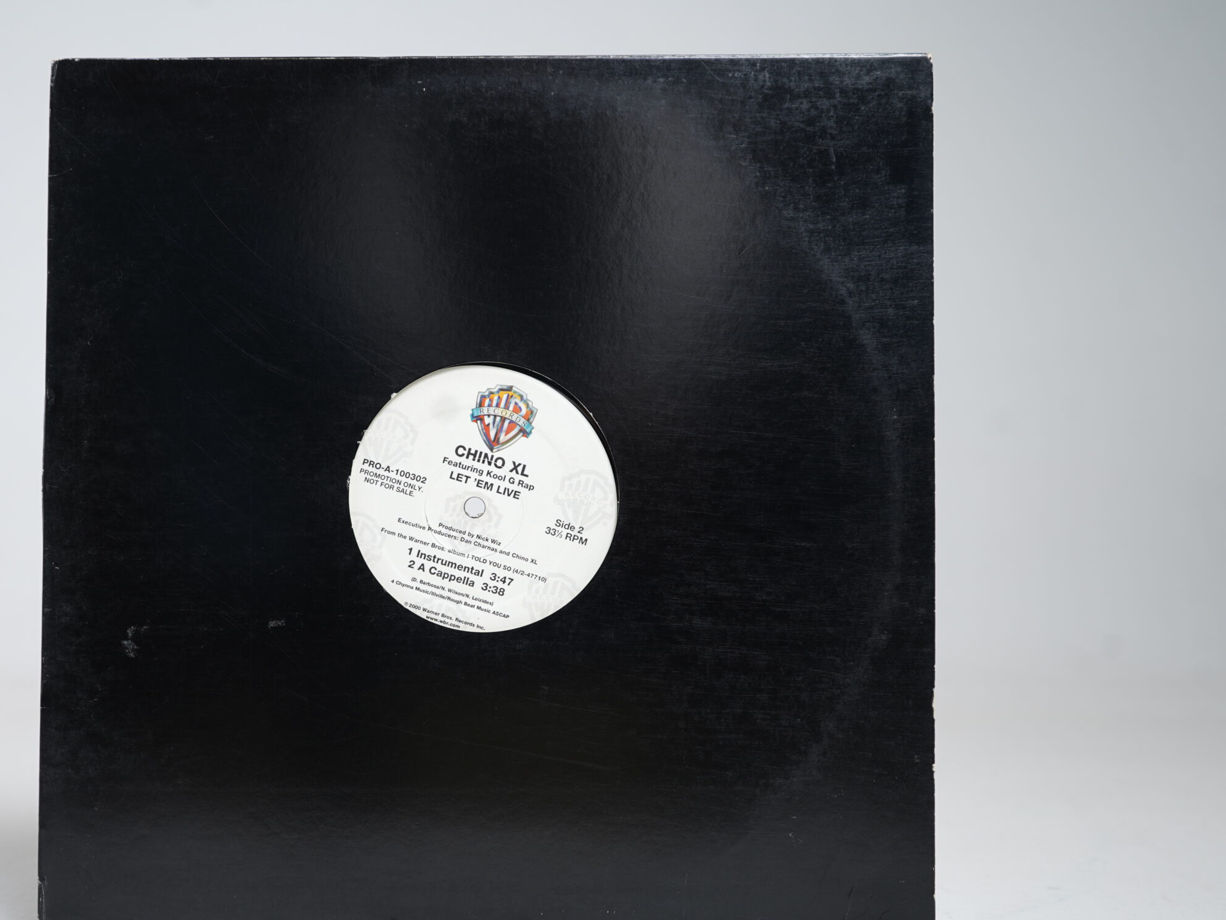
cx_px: 469
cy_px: 508
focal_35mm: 42
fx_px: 1488
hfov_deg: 44.5
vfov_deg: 34.3
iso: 64
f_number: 5
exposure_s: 1/5
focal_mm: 34
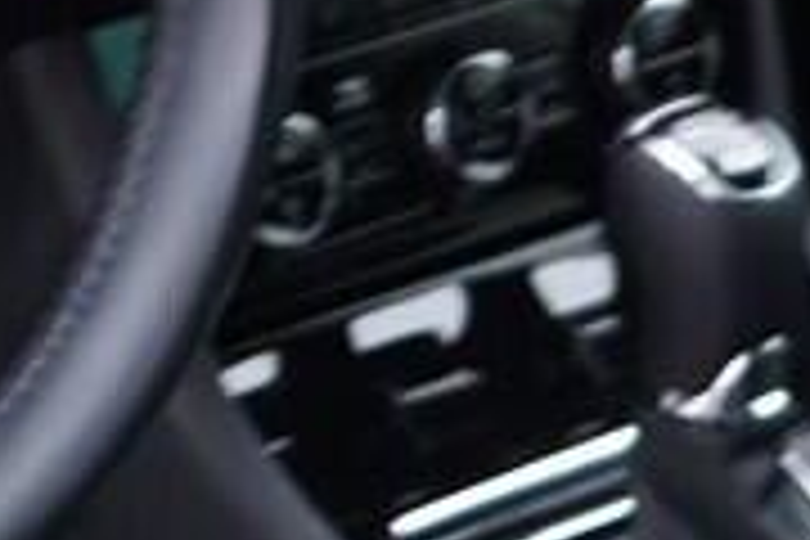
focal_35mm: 205
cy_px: 25
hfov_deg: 9.8
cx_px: -315
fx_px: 4612
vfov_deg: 6.7
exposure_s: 1/40
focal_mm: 24
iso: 200
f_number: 2.8
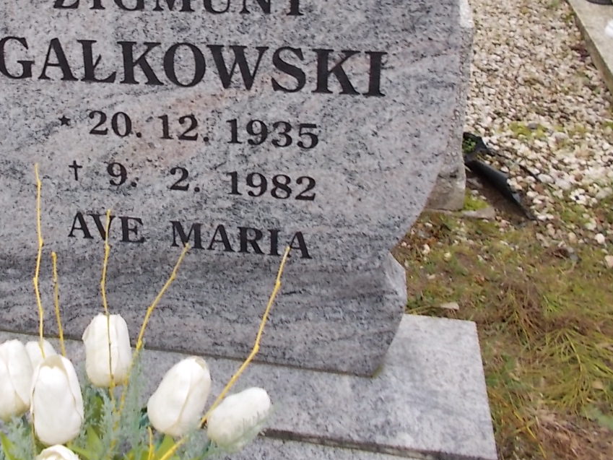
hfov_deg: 37.7
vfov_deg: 28.4
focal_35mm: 49
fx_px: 868
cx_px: 139
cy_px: 35
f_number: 3.2
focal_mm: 4.6
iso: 80
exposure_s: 1/50
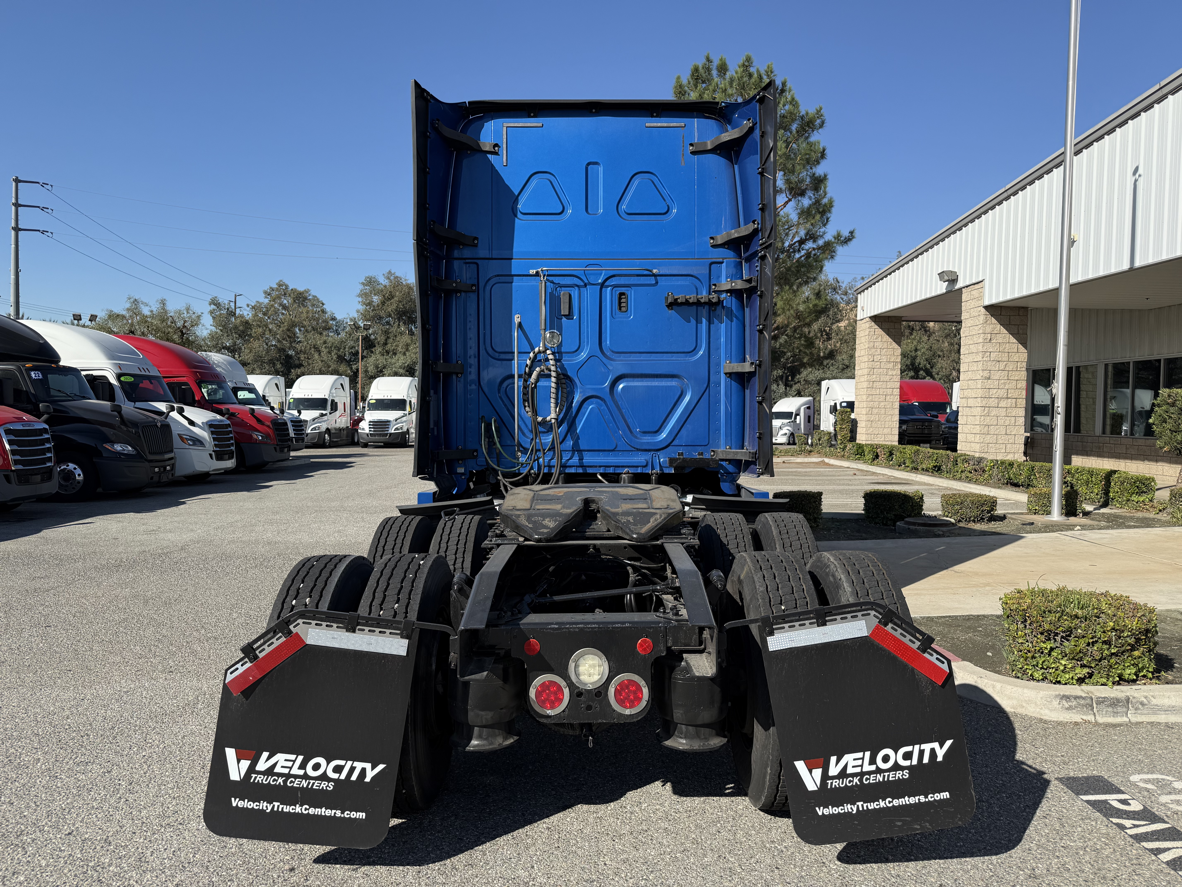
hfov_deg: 71.6
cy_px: 444
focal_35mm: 24
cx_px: 591
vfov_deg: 56.8
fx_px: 820
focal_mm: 6.76
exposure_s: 1/4167
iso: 80
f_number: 1.78
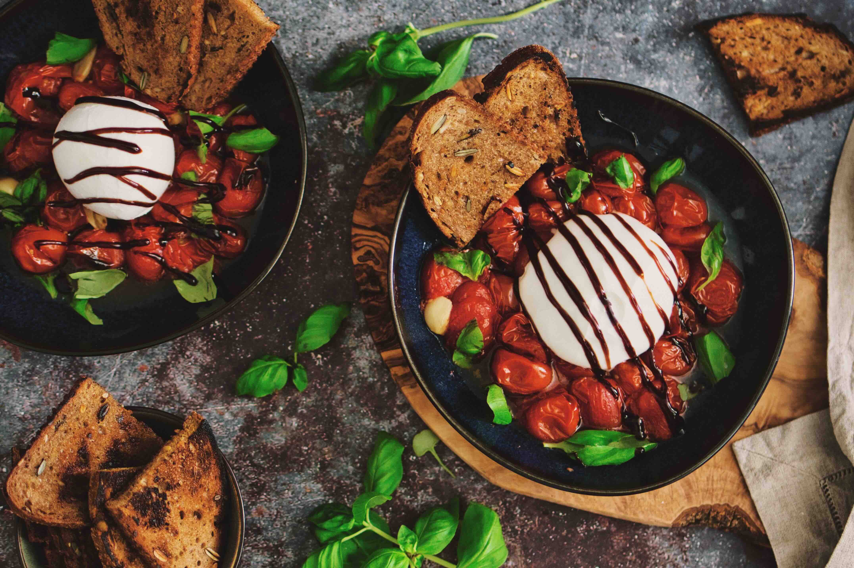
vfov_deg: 19.4
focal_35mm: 70
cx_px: 427
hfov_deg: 28.9
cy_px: 284
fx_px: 1659
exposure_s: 1/80
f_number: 1.8
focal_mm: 35
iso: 400
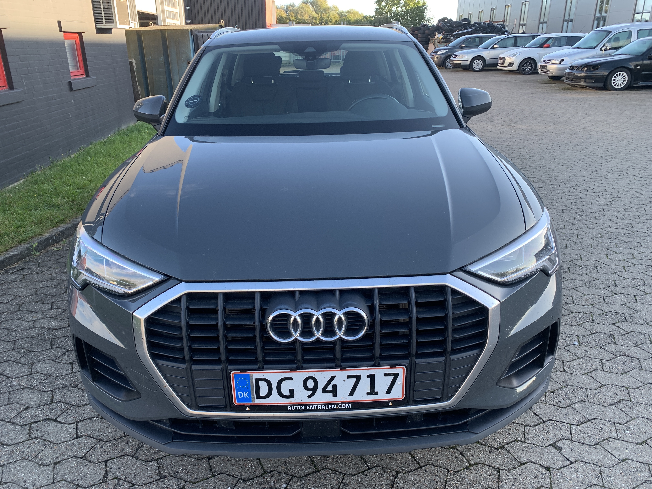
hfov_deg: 67.3
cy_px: 244
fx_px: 490
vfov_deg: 53.1
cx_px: 326
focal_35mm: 26
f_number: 1.8
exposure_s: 1/122
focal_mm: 4.25
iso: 25
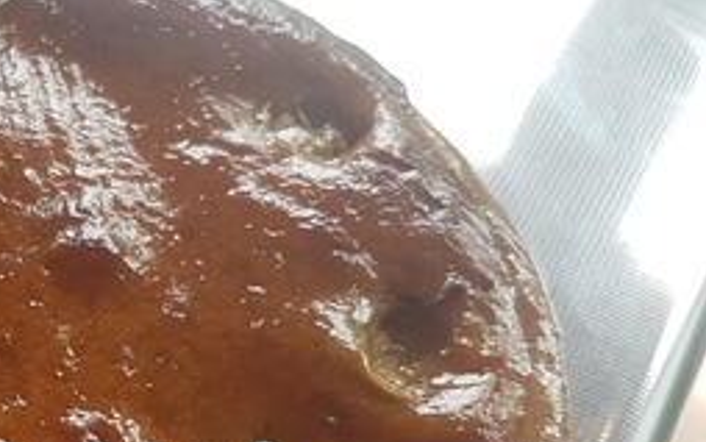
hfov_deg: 28.2
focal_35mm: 65
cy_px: 442
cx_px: -100
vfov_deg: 19.5
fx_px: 1251
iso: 40
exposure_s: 1/187
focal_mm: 4.2
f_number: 1.7
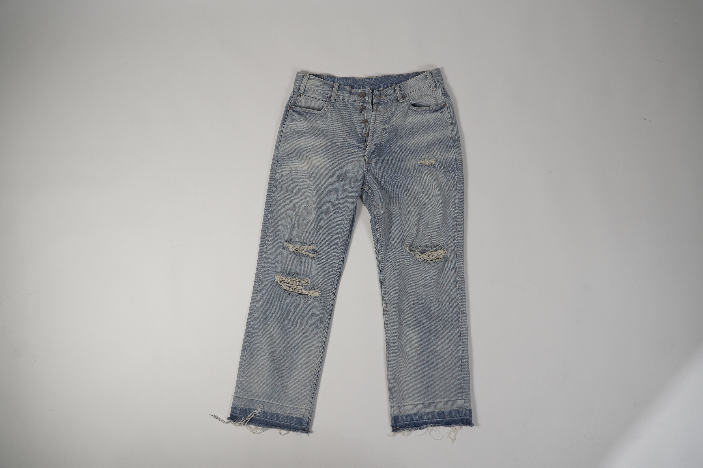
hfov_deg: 65.5
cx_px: 352
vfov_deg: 46.4
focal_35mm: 28
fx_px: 547
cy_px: 234
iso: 160
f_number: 4
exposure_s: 1/160
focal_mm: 28
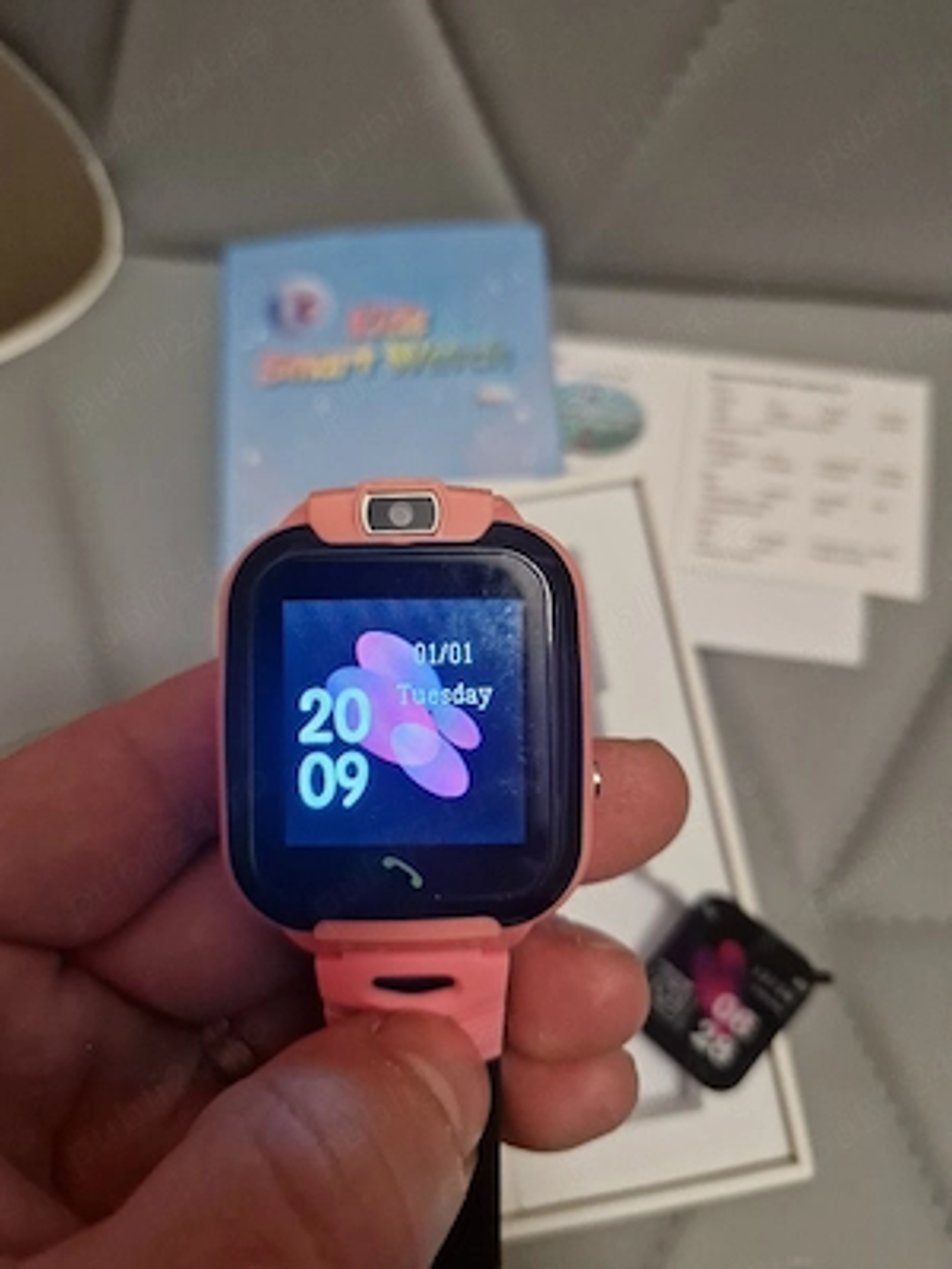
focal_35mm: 23
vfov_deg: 73.9
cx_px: 476
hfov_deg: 58.9
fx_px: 843
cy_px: 634
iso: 500
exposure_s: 1/100
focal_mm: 5.4
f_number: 1.8
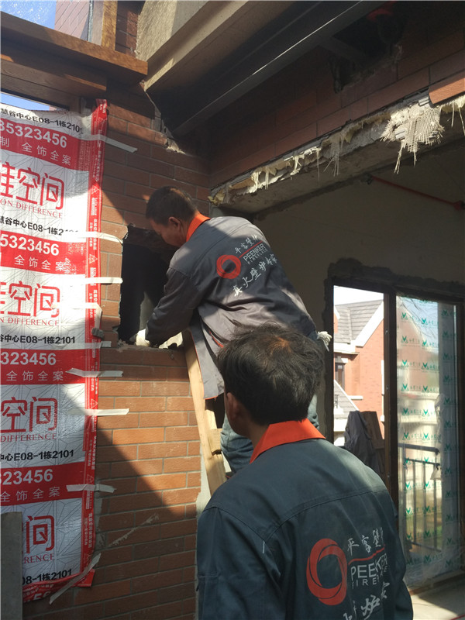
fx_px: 537
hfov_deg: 46.8
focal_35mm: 30
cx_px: 232
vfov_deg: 60.0
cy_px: 310
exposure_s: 1/416
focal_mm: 4.12
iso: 100
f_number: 2
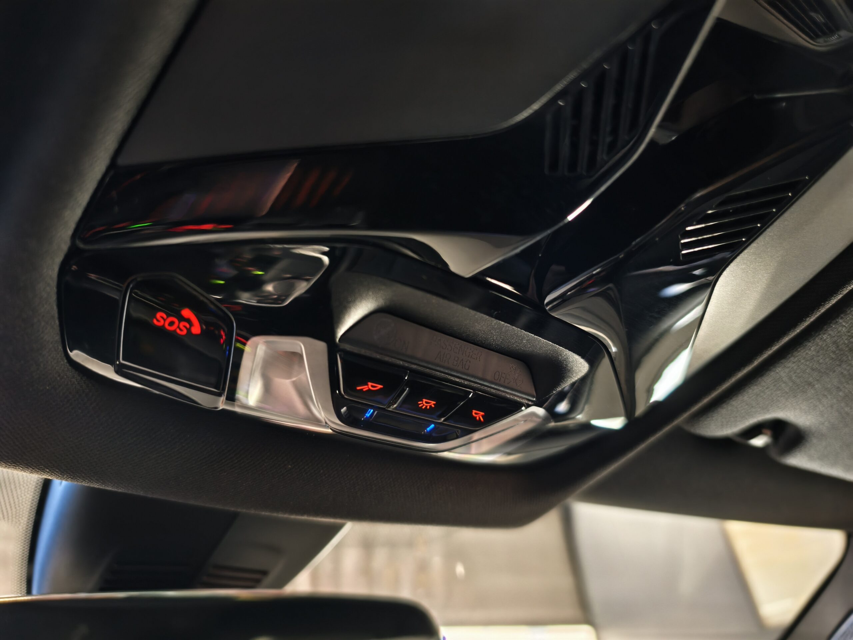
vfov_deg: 58.9
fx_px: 567
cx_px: 426
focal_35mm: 23
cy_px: 320
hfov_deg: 73.9
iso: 3142
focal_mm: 6.54
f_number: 1.57
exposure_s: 1/14.3
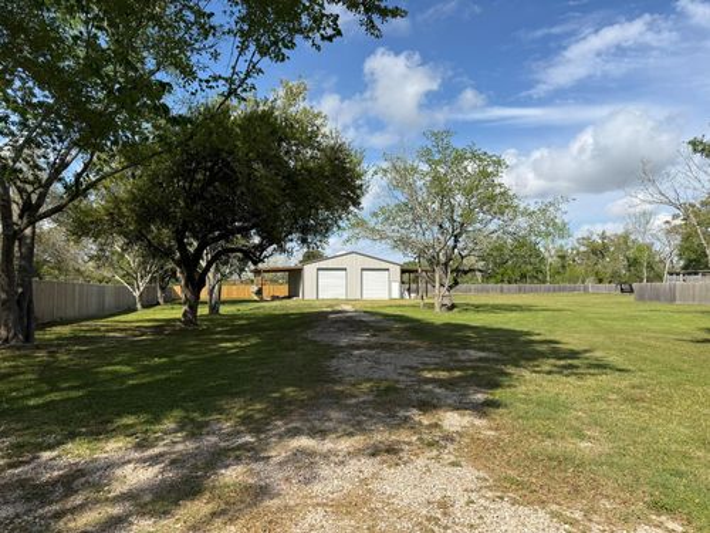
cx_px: 355
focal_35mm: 24
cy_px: 266
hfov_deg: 71.6
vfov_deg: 56.8
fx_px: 492
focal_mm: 6.76
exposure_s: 1/4975
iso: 80
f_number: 1.78
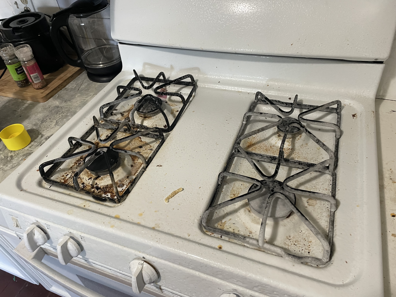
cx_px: 198
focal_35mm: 26
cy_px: 148
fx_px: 297
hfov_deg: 67.3
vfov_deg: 53.1
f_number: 1.6
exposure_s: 1/60
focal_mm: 4.2
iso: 250
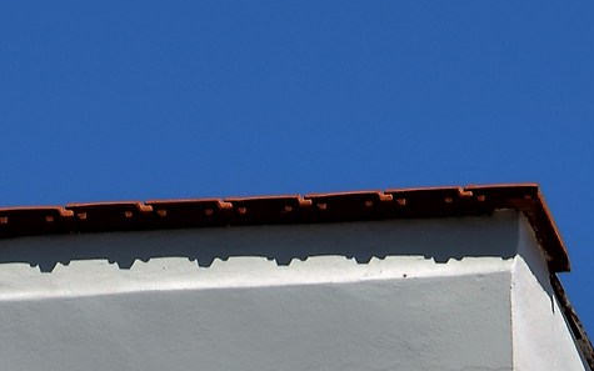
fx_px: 13107
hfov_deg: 2.6
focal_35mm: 810
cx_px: 300
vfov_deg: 1.6
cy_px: 657
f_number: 9
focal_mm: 105
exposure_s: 1/320
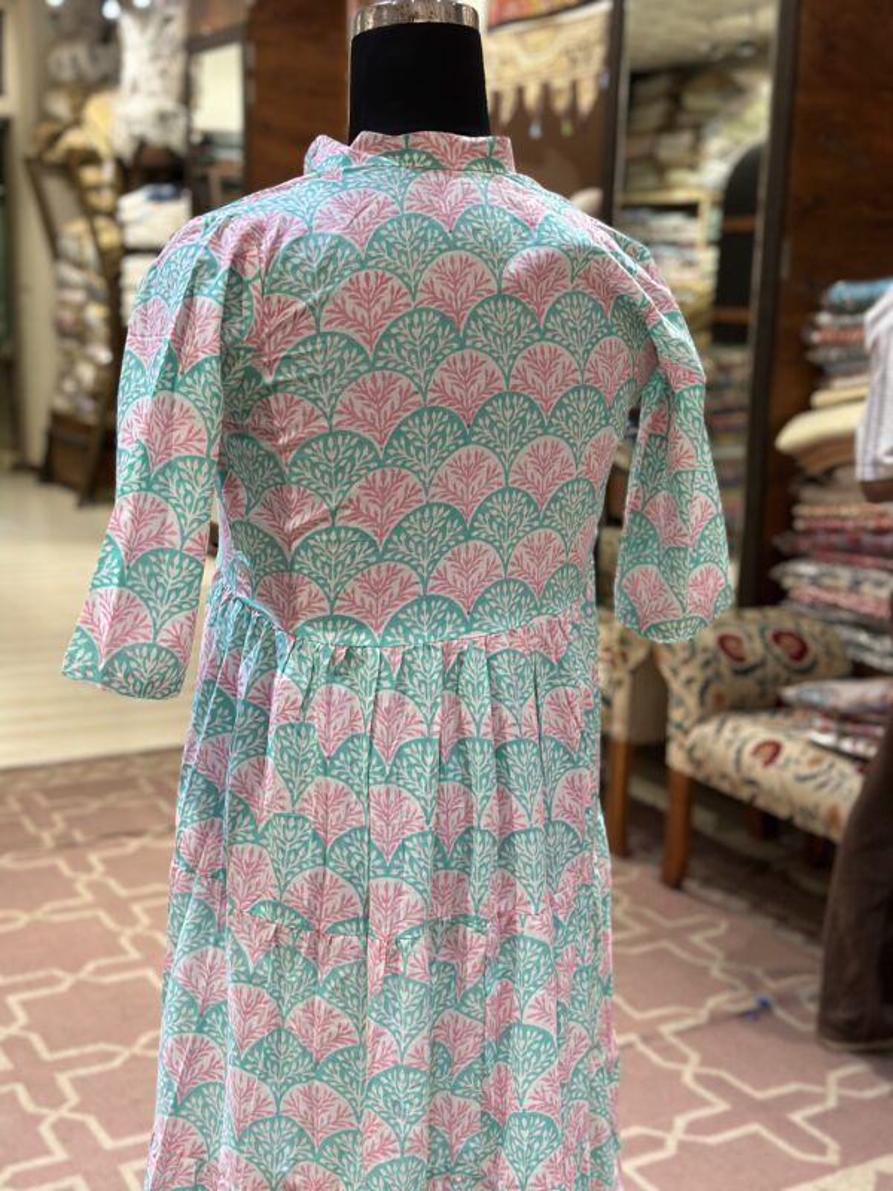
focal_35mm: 48
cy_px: 596
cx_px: 446
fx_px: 1651
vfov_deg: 39.7
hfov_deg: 30.3
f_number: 1.78
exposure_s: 1/100
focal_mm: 6.86
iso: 160
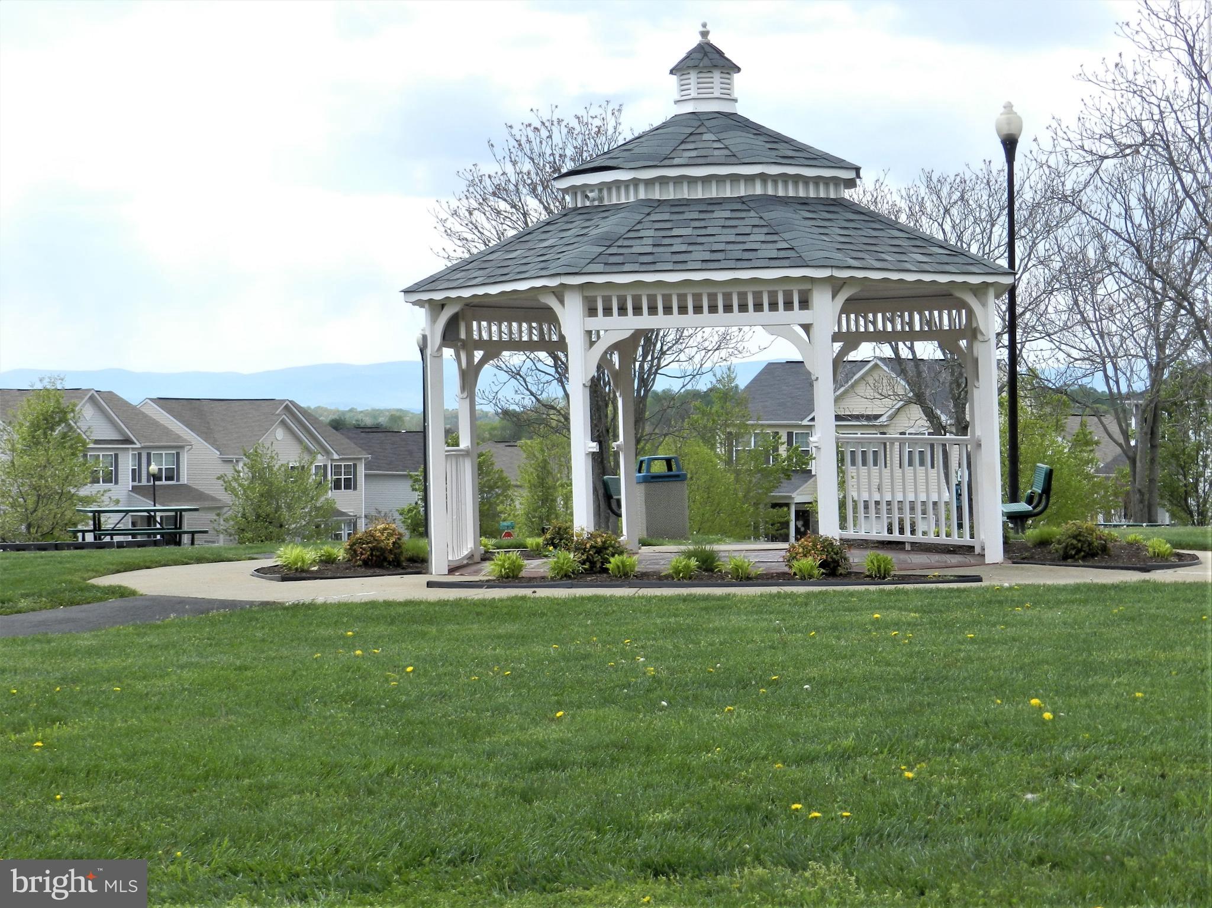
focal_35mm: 68
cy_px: 454
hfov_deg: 28.6
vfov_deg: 21.6
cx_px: 606
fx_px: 2380
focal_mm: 12.1
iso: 160
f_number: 4.7
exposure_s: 1/640
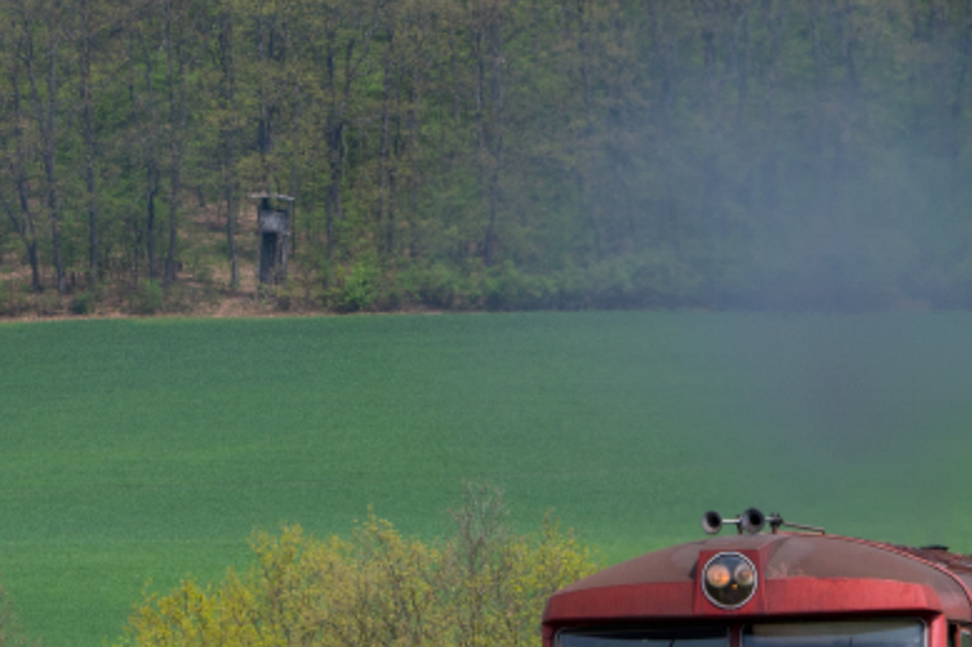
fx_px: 10984
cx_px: 290
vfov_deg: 3.4
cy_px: 480
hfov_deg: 5.1
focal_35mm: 407
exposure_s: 1/400
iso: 200
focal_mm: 87.5
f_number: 8
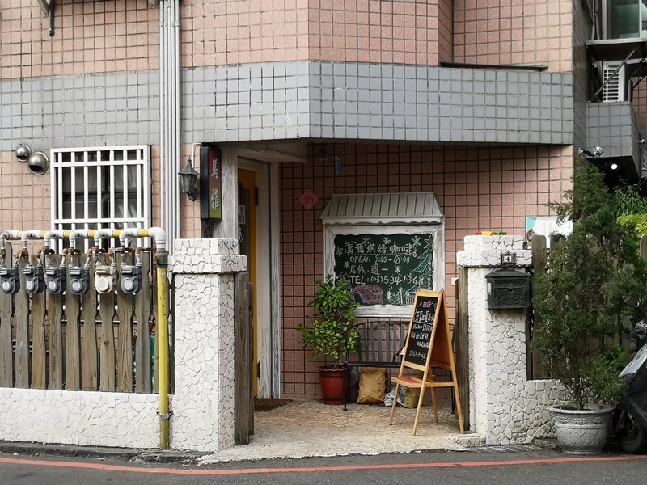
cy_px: 242
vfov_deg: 25.7
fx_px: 1065
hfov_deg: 33.8
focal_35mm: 57
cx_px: 324
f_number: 1.8
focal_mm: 3.95
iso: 50
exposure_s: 1/471
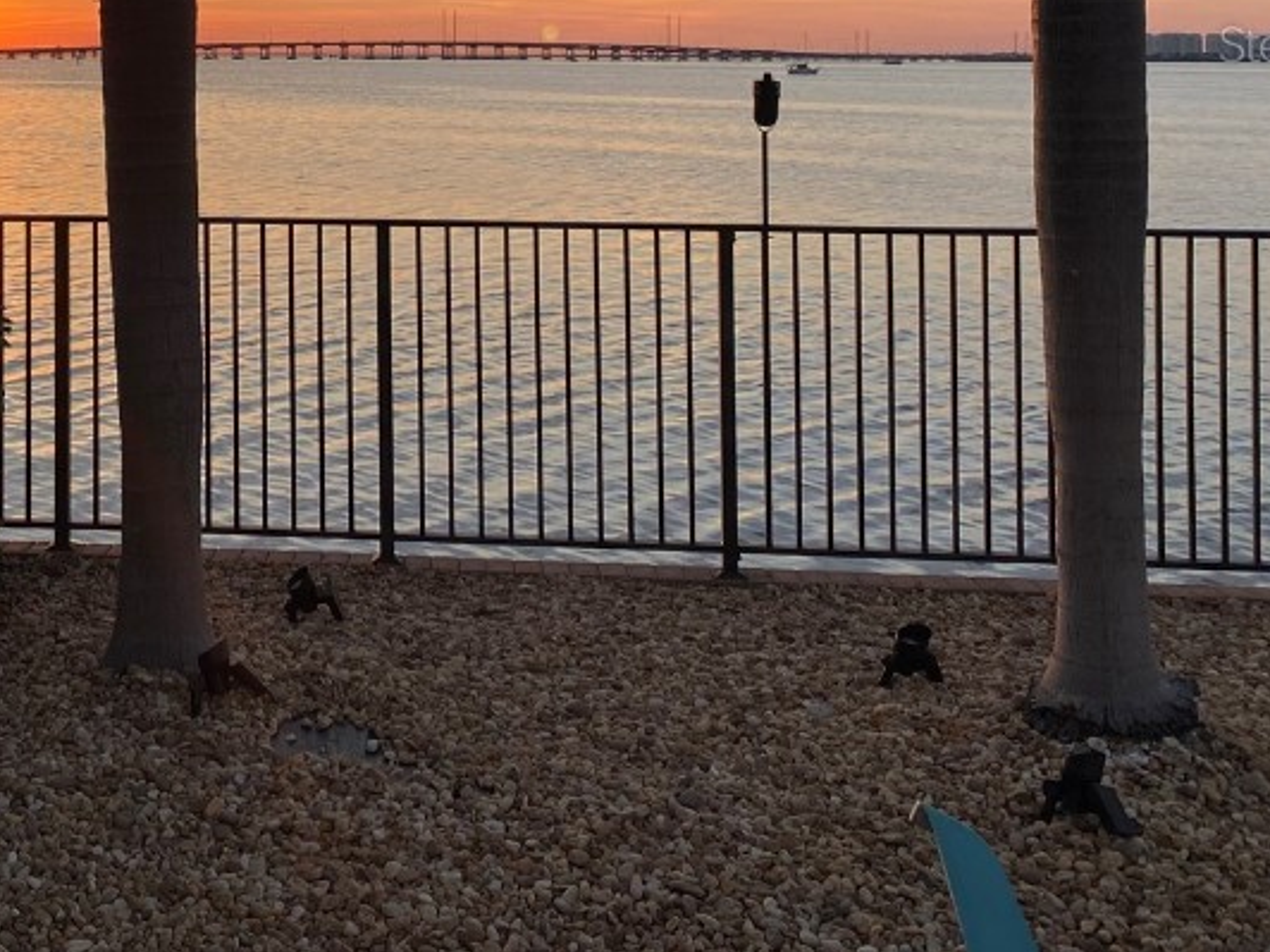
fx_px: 1834
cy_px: 43
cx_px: 222
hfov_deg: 36.6
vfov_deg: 27.7
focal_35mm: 50
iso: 32
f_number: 1.8
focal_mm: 4.25
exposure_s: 1/919
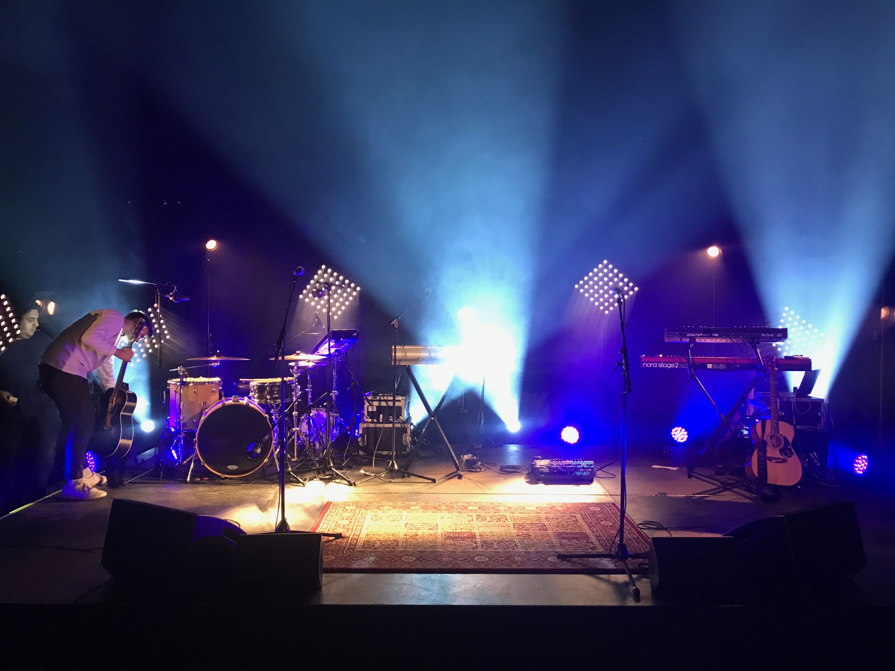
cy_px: 336
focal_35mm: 28
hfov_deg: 63.4
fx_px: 724
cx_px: 448
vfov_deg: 49.7
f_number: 1.8
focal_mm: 3.99
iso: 80
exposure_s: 1/16
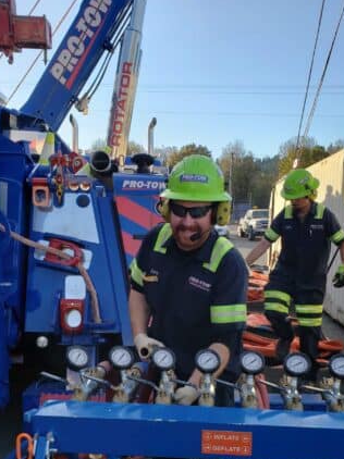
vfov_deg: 49.6
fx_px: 491
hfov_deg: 38.6
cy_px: 288
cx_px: 184
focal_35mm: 37
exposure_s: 1/651
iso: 50
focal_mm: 4.3
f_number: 2.4
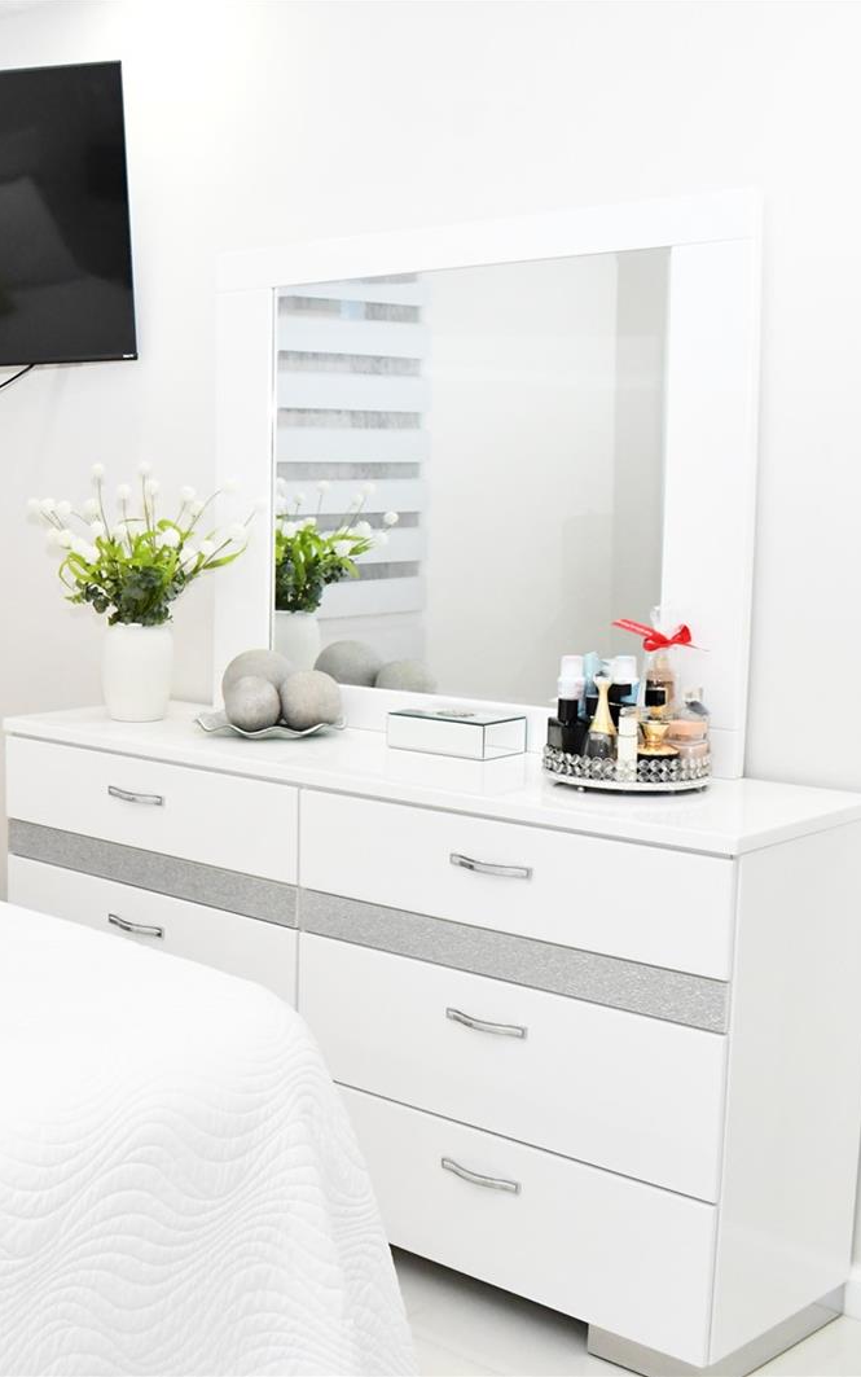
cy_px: 688
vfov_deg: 43.5
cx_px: -106
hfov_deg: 25.7
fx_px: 1726
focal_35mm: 46
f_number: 7.1
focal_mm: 20
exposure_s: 1/200
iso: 4000
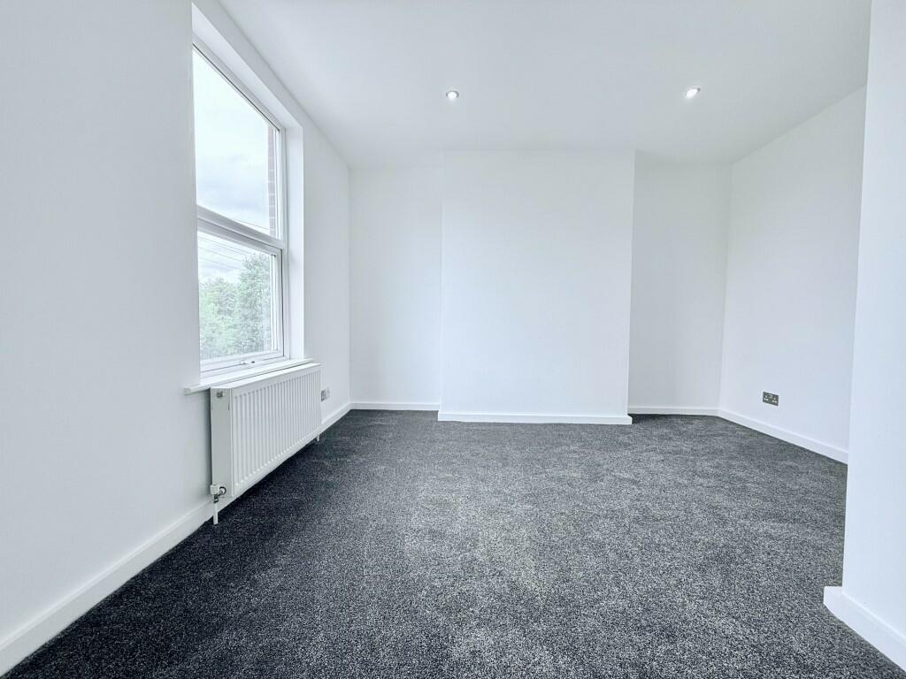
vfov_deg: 85.7
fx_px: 366
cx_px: 453
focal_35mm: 14
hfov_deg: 102.1
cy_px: 340
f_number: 2.2
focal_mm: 2.22
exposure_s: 1/99
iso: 64
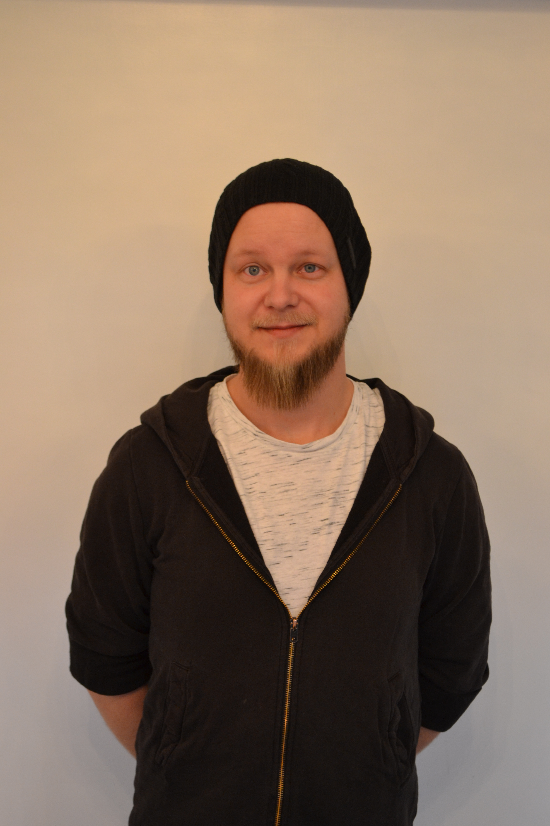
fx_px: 1444
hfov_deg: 21.6
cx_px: 275
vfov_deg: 31.9
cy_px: 413
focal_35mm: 63
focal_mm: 42
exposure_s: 1/15
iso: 560
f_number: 5.3
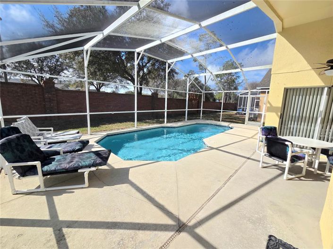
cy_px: 124
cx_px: 166
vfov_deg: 89.9
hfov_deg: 106.2
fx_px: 125
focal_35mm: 13
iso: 50
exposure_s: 1/2000
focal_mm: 2.2
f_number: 2.2
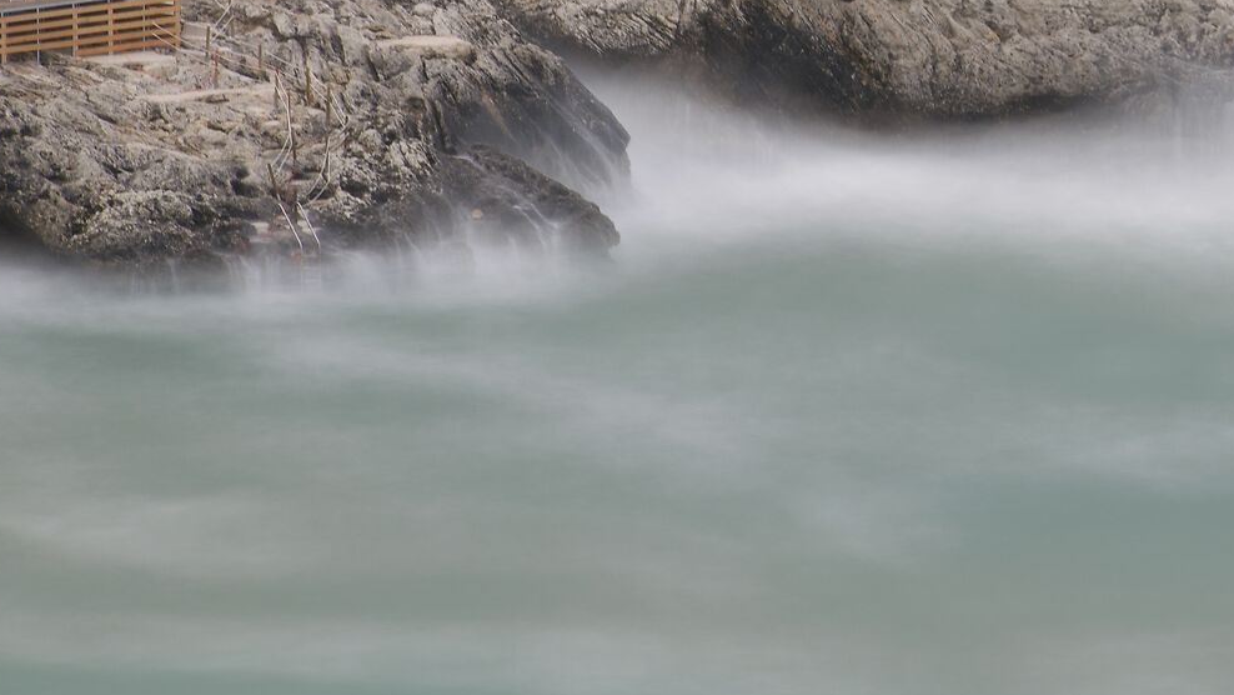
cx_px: 1180
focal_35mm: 509
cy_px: -46
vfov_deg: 2.4
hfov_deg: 4.2
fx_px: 16657
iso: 64
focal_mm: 200
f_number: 11
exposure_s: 30
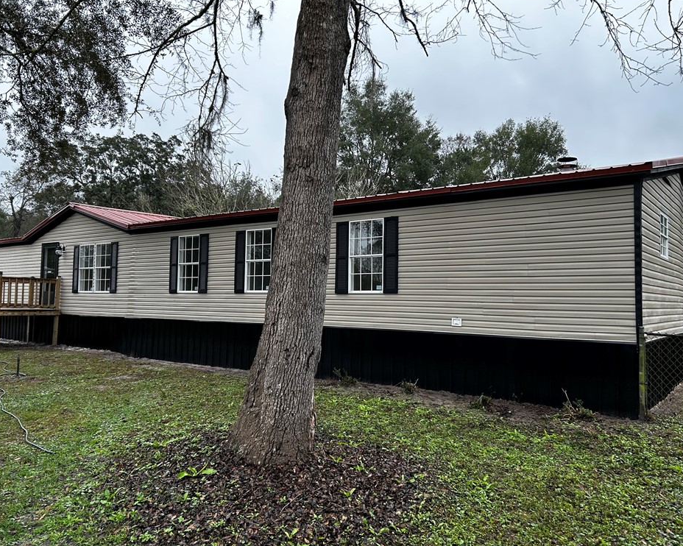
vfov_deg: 51.5
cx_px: 350
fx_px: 566
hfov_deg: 62.2
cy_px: 276
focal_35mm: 28
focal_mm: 5.7
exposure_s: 1/909
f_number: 1.5
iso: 50
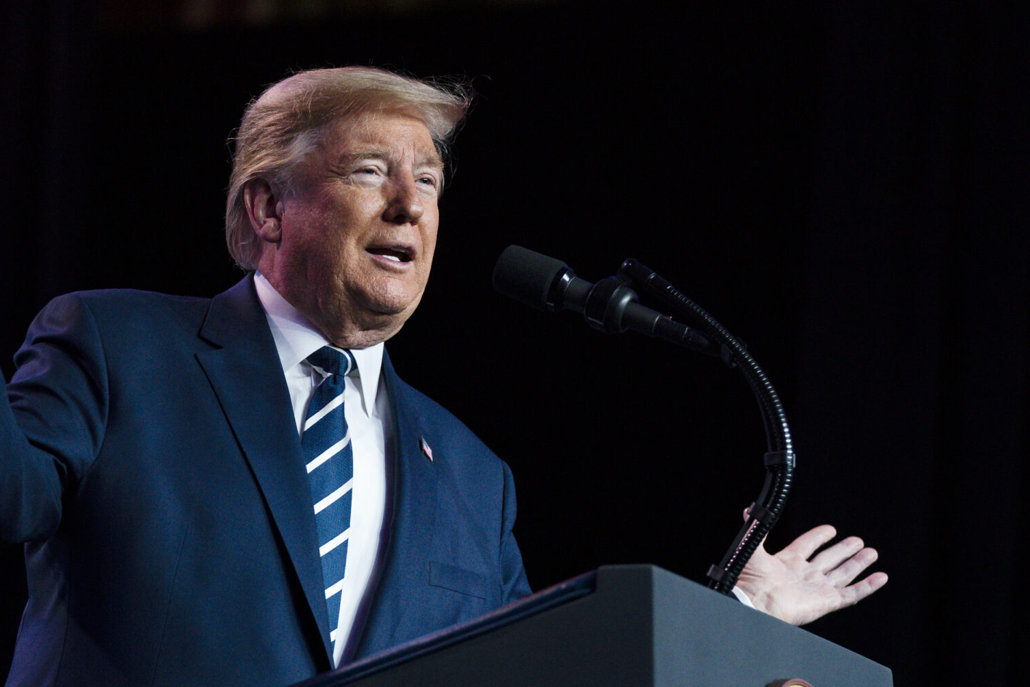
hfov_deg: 8.6
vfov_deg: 5.8
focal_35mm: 238
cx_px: 436
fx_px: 6809
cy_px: 520
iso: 1600
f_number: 2.8
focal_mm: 140
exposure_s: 1/1250
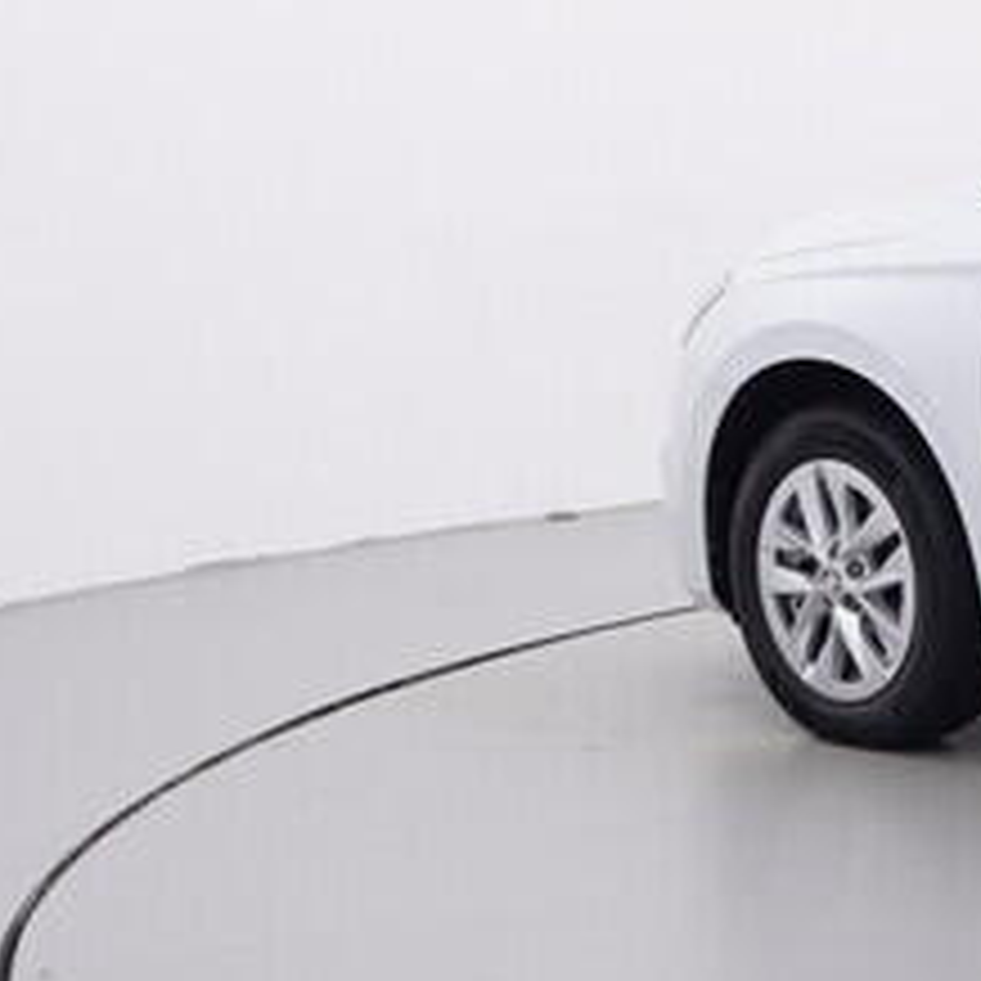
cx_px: 1624
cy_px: 490
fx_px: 2886
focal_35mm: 90
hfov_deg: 16.8
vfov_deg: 19.3
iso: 200
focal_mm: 15
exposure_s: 1/80
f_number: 5
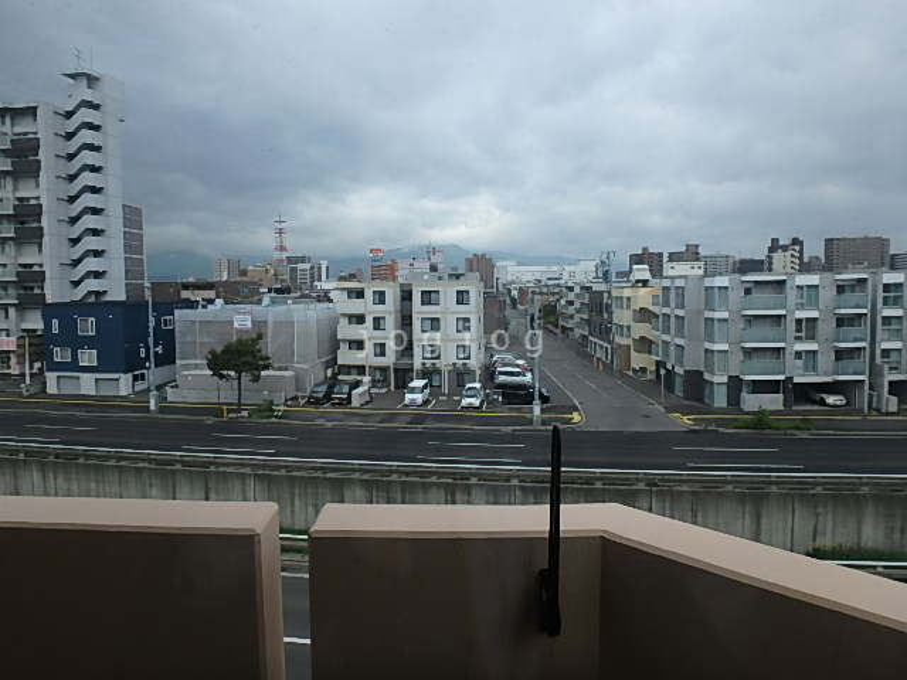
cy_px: 340
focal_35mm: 21
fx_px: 550
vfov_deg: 63.4
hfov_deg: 79.0
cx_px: 454
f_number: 3.5
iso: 125
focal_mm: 3.7
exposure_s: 1/500
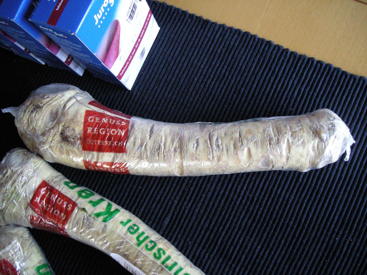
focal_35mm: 35
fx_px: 371
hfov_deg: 52.6
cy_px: 138
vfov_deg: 40.7
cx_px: 184
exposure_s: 1/58.3
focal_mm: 5.7
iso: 287
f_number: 2.8
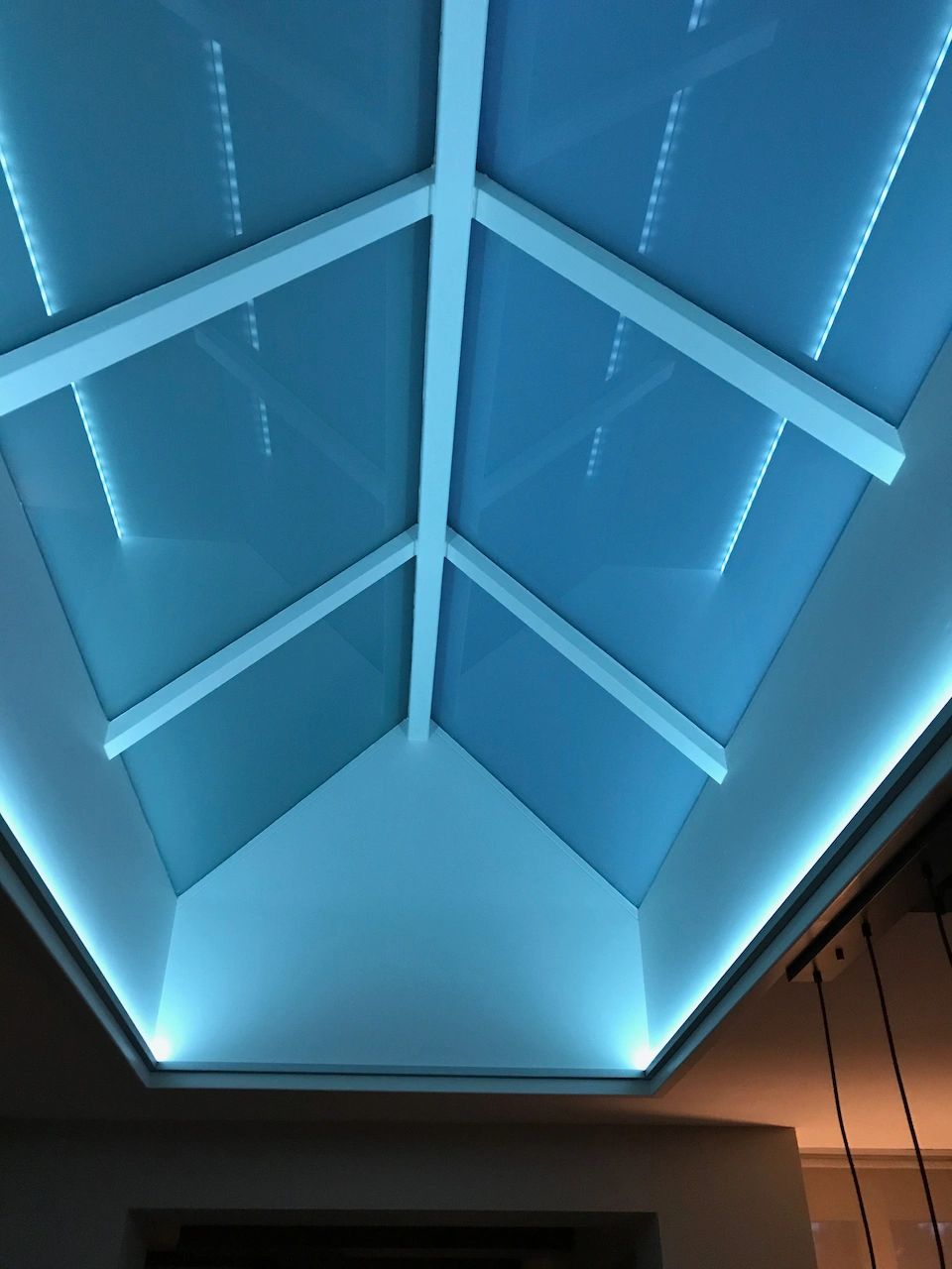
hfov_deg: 49.7
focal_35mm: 28
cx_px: 476
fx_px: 1027
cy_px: 634
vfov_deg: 63.4
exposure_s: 1/15
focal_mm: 3.99
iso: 100
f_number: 1.8
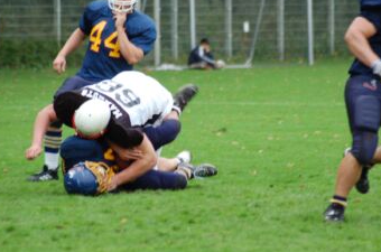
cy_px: 111
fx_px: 4114
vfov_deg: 3.5
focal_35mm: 390
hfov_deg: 5.3
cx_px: 203
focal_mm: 195
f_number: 5
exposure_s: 1/250
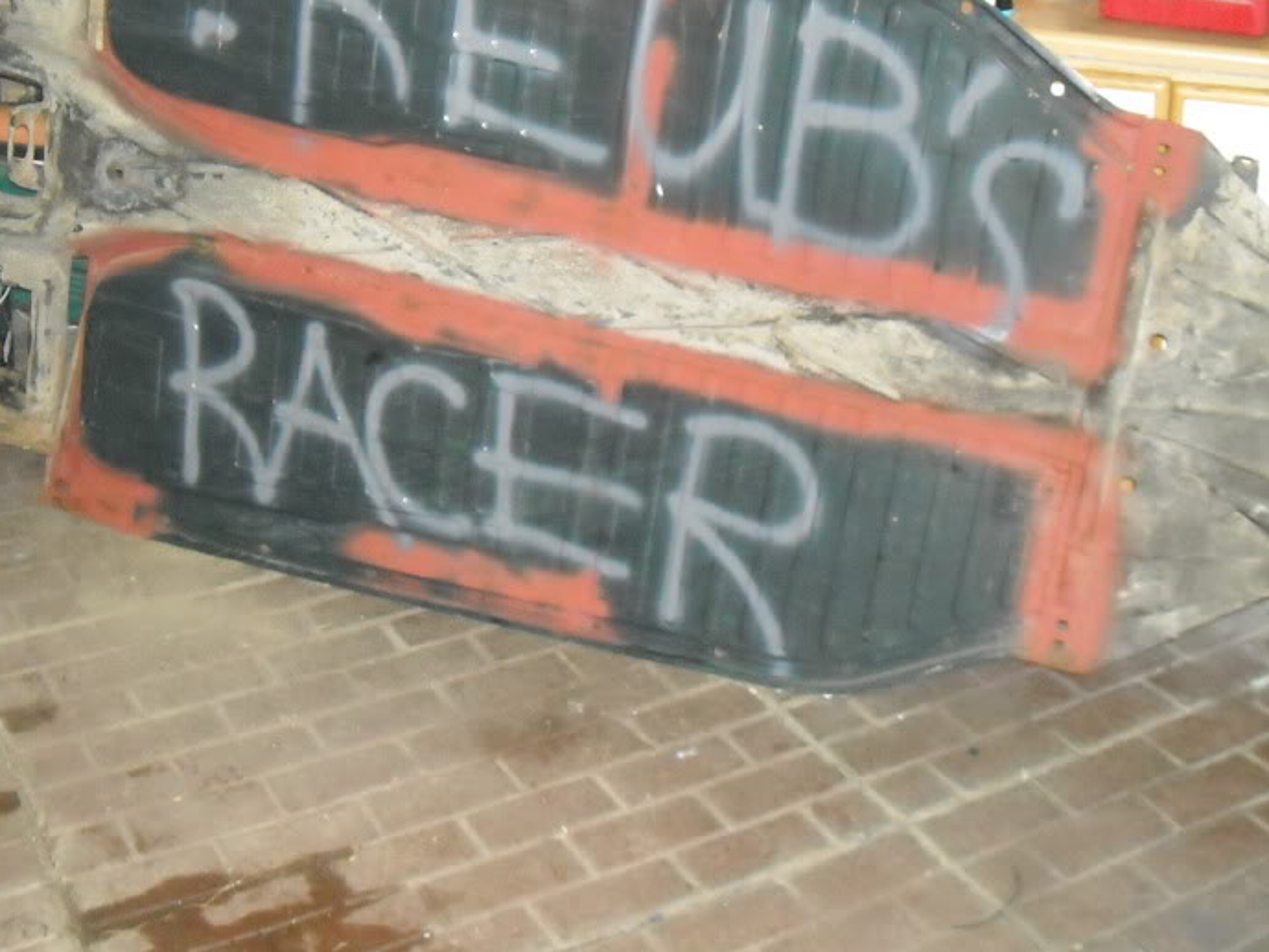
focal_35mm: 52
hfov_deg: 36.8
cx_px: 597
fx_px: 1907
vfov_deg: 27.9
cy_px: 335
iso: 672
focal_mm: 5.7
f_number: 2.8
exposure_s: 1/60
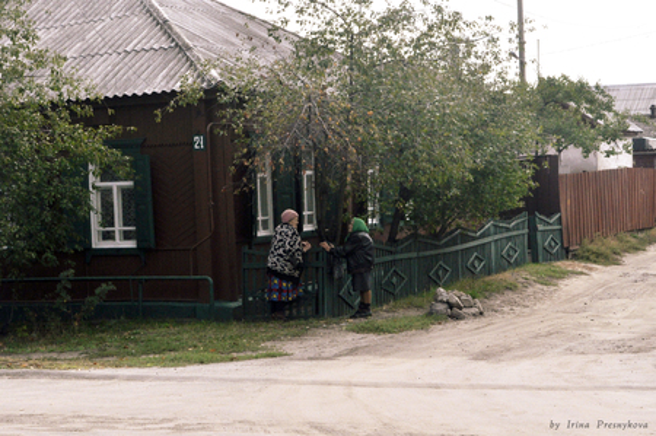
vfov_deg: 16.5
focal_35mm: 82
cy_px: 218
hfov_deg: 24.6
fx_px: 1502
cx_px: 328
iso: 400
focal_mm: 55
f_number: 14
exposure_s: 1/640
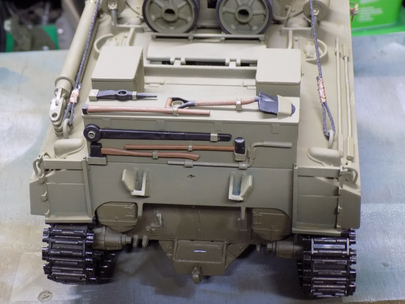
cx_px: 202
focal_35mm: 65
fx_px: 760
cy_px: 152
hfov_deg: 29.8
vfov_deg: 22.6
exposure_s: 1/8
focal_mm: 11.5
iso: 400
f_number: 4.1
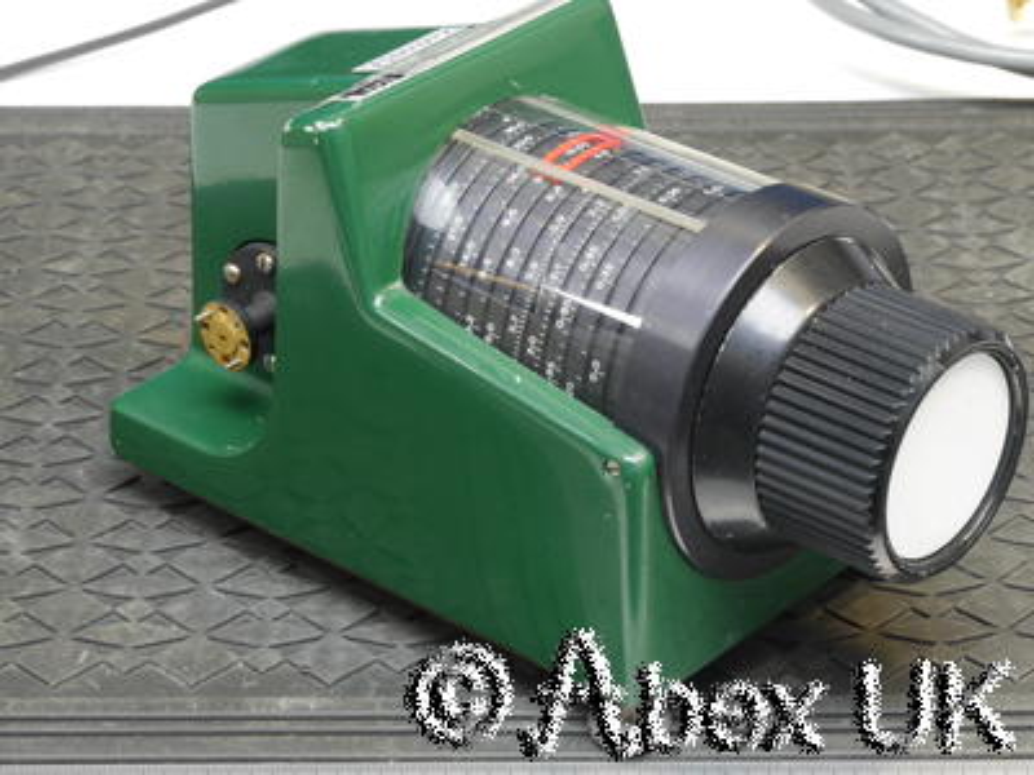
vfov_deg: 13.5
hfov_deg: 17.9
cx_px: 517
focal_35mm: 110
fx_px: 3286
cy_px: 388
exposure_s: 1/3.2
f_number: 11
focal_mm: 55
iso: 400
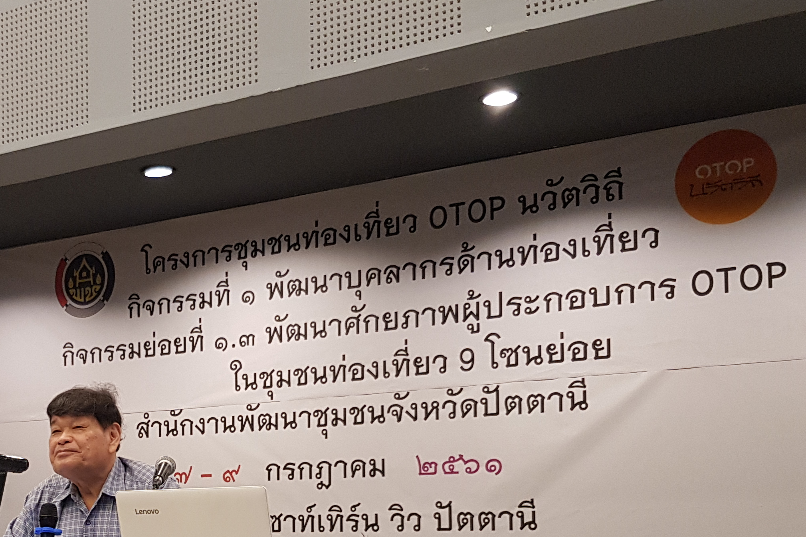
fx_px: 1209
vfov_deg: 24.3
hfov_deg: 35.6
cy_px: 492
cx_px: 158
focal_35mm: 54
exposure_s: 1/40
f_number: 1.7
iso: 200
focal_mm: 4.3
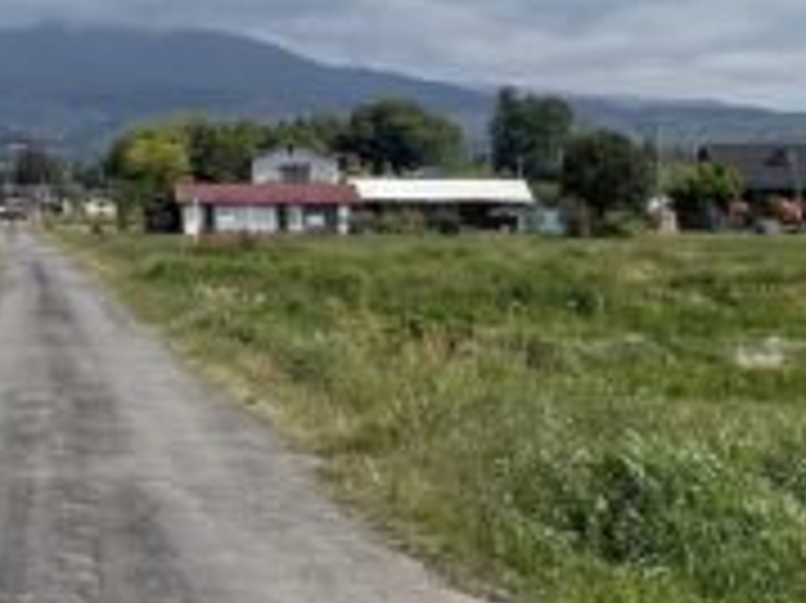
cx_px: -450
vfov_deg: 14.5
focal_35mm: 98
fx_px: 2280
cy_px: -169
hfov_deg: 17.7
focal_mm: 5.1
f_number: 1.6
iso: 32
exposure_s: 1/5618
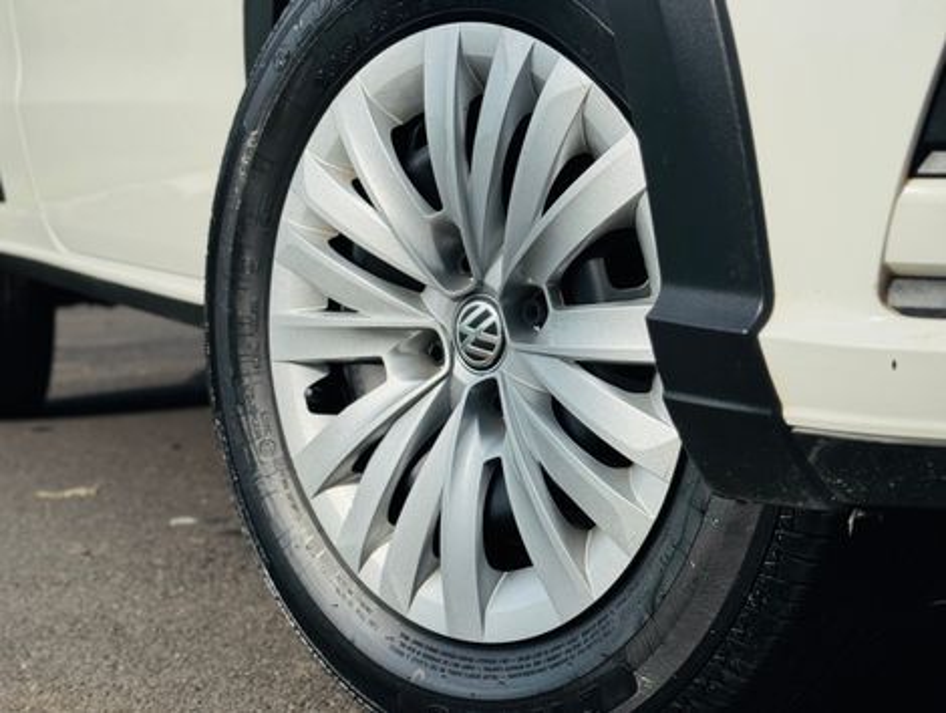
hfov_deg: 39.6
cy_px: 356
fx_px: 1314
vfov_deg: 30.3
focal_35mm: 48
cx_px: 473
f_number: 1.78
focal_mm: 6.76
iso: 64
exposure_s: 1/7092
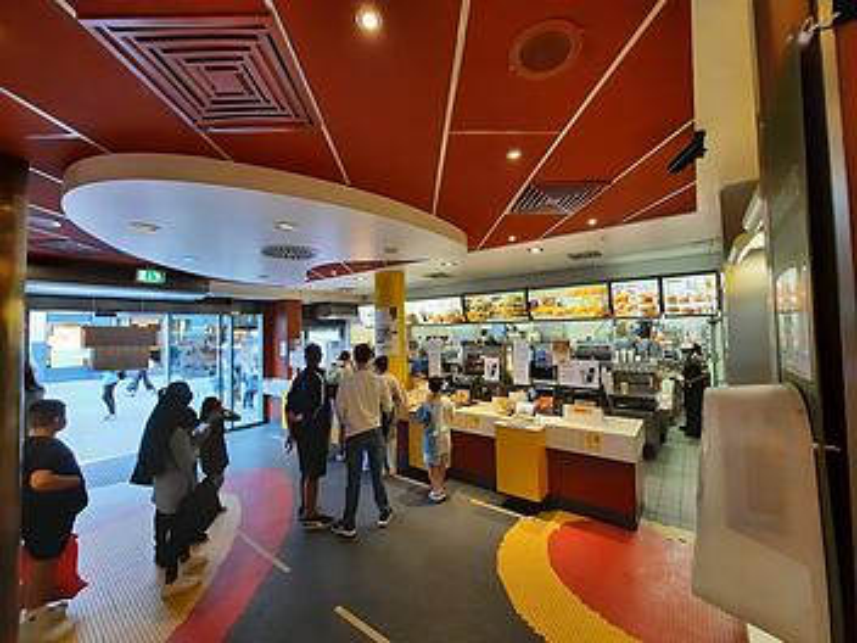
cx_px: 428
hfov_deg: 106.2
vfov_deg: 89.9
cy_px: 322
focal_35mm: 13
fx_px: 322
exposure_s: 1/50
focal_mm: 1.74
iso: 200
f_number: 2.2
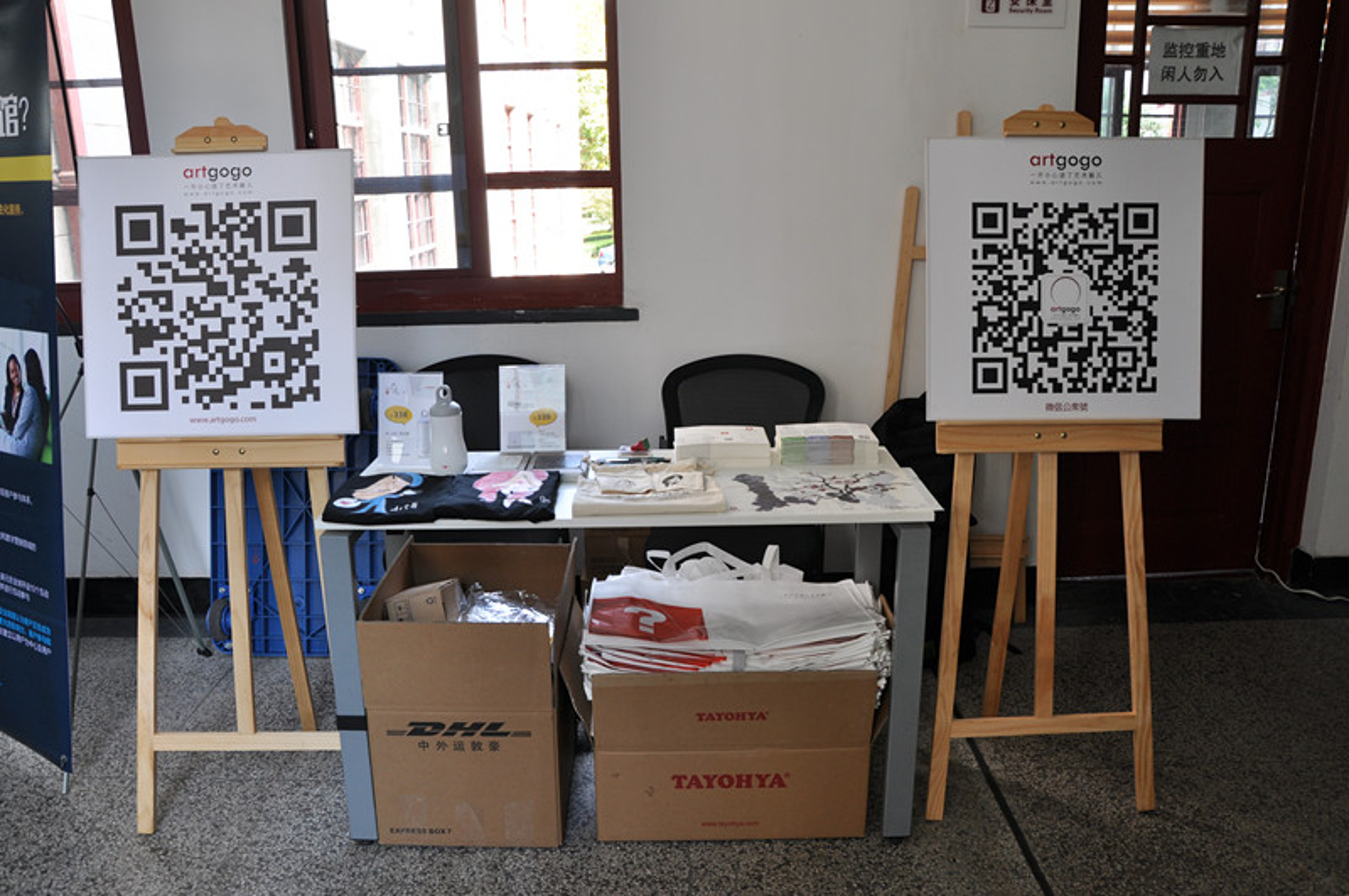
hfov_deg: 67.5
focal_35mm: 27
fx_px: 1010
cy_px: 448
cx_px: 674
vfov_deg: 47.8
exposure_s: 1/30
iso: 250
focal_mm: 18
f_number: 5.6
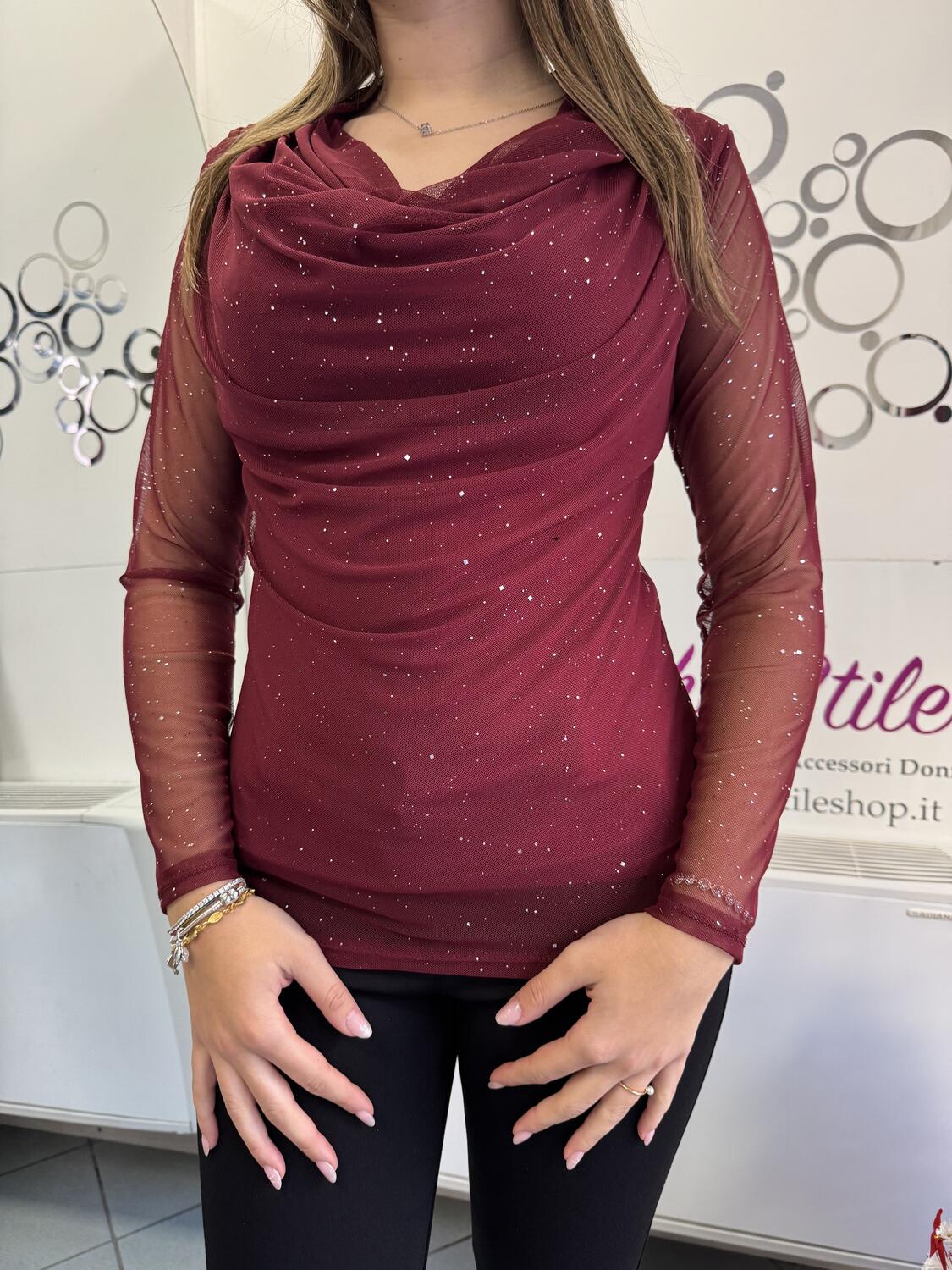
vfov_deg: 71.6
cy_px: 635
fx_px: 880
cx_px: 476
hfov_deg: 56.8
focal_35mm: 24
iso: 200
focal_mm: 6.76
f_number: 1.78
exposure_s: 1/100
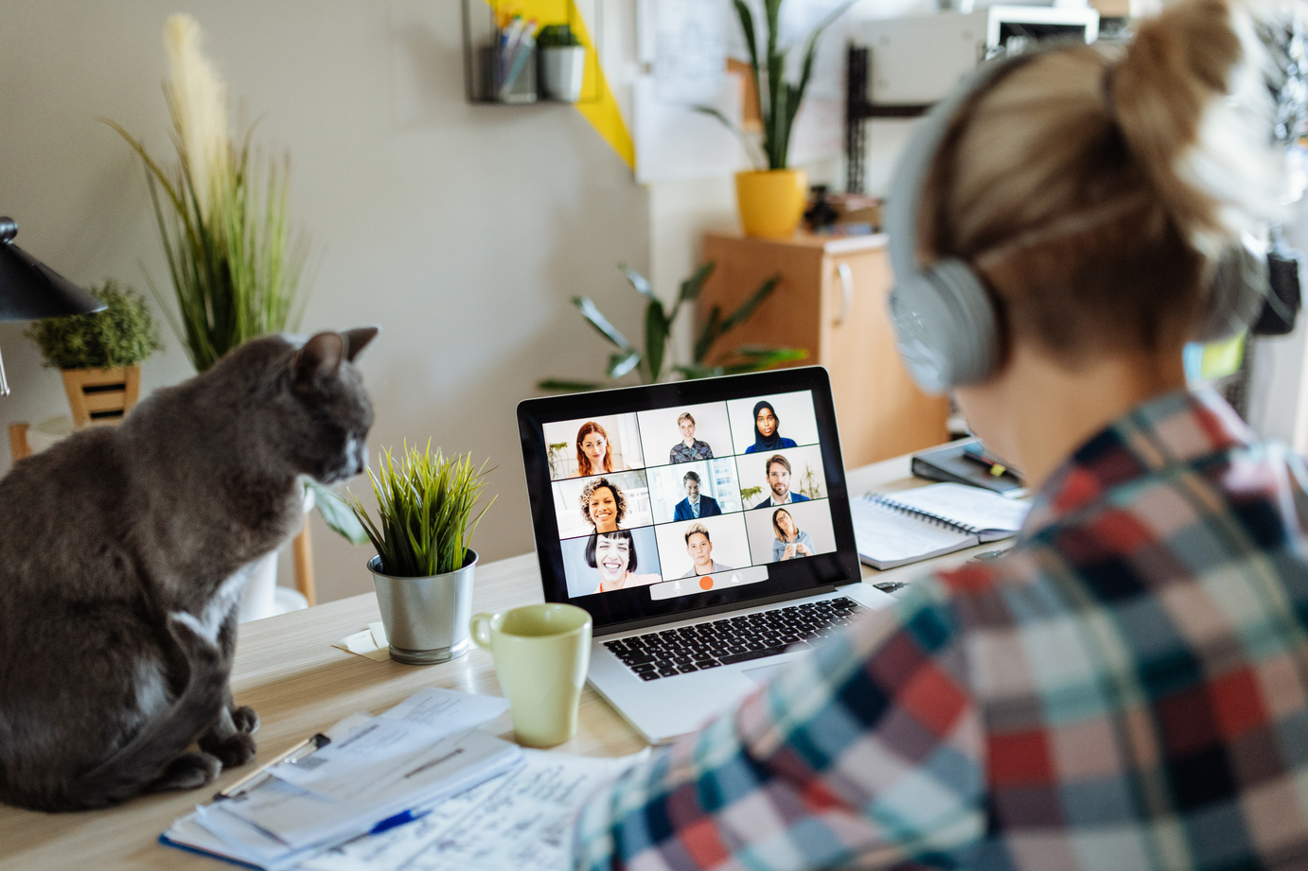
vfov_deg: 35.0
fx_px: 1380
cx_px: 627
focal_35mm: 38
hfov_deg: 50.7
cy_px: 461
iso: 1250
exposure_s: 1/160
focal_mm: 35
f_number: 1.8
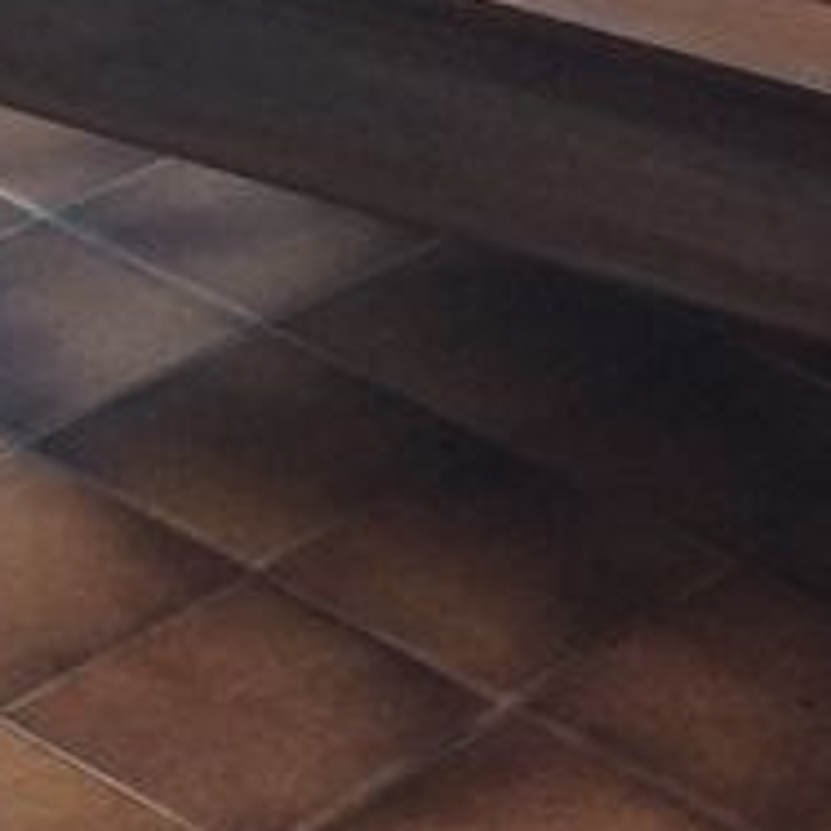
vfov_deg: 11.5
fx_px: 4101
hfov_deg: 11.3
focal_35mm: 151
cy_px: 613
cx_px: 1104
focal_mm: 3.3
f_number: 2.4
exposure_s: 1/25
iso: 125
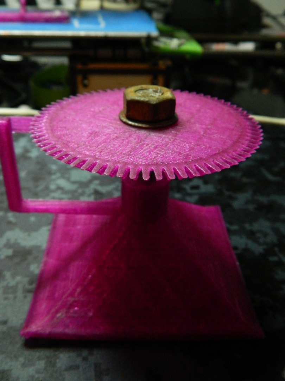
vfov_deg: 52.6
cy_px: 190
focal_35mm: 35
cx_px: 142
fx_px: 384
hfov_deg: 40.7
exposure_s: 1/50
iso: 400
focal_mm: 6.2
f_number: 3.3
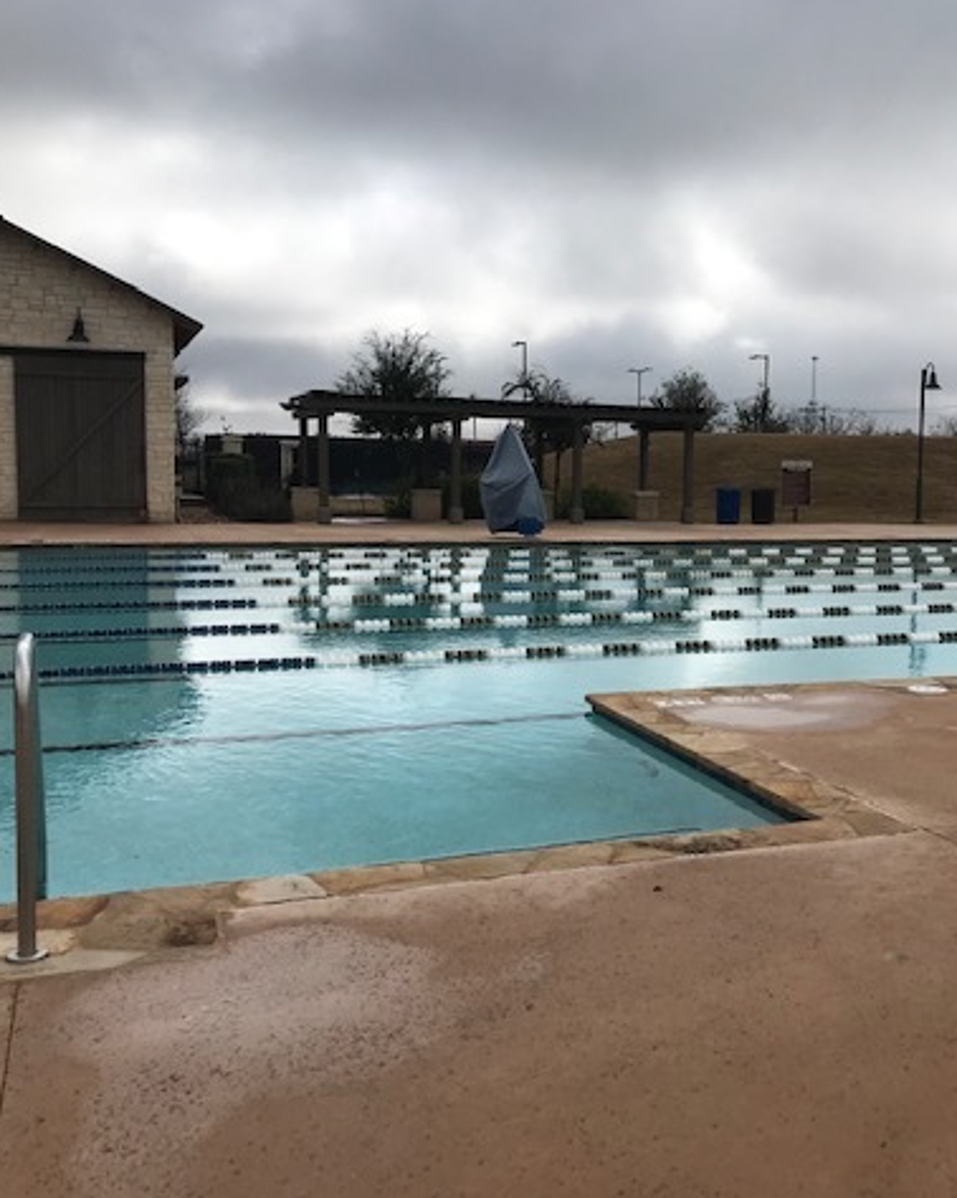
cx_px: 673
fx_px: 1311
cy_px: 598
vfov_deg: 49.1
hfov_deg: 39.4
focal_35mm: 37
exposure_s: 1/3831
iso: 20
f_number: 1.8
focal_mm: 3.99
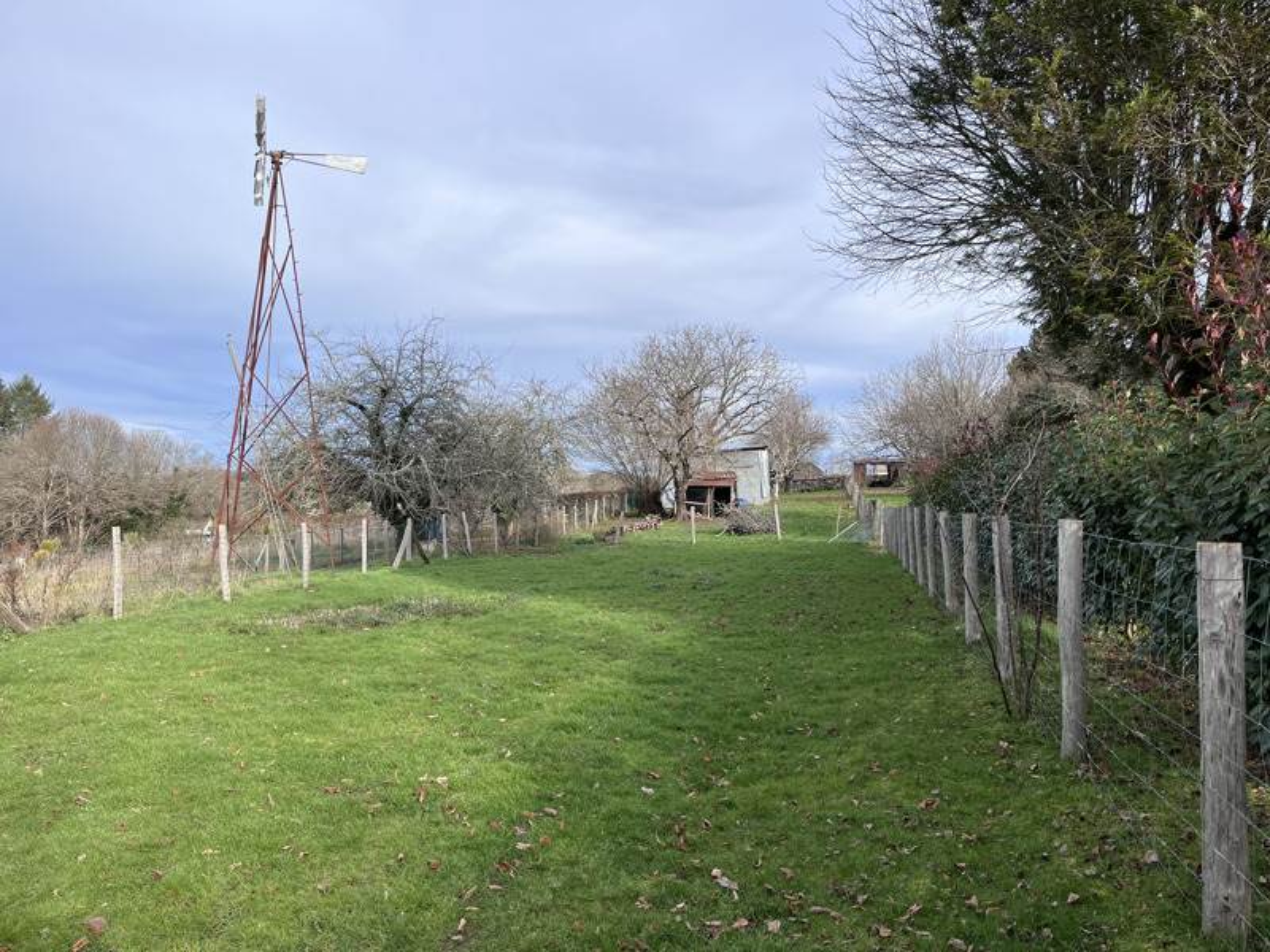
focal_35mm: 26
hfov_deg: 67.3
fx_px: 954
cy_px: 476
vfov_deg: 53.1
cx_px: 635
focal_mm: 5.1
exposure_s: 1/2179
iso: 50
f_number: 1.6
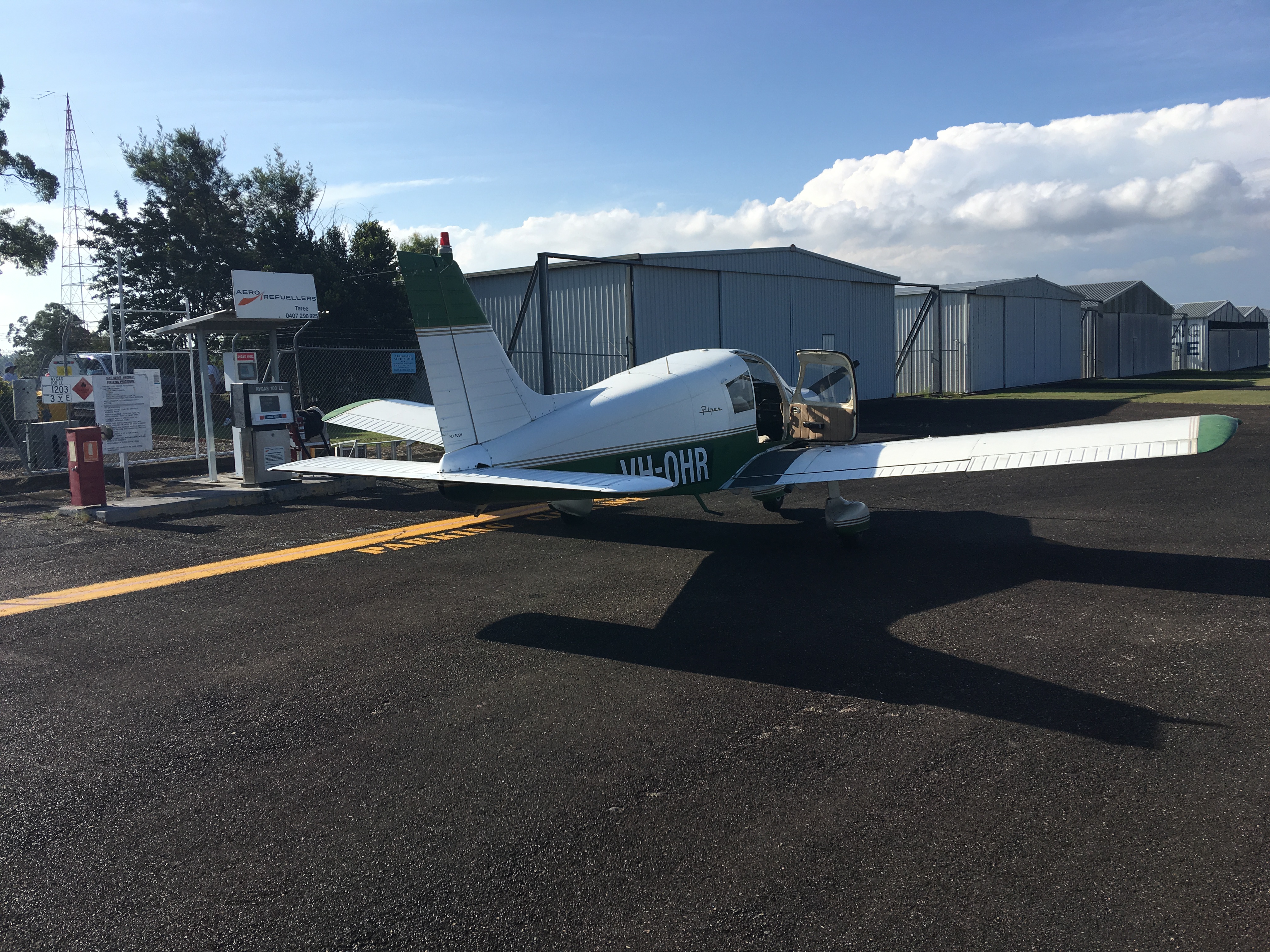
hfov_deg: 61.7
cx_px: 635
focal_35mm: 29
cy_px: 476
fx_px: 1064
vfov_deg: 48.2
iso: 25
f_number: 2.2
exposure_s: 1/1876
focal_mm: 4.15
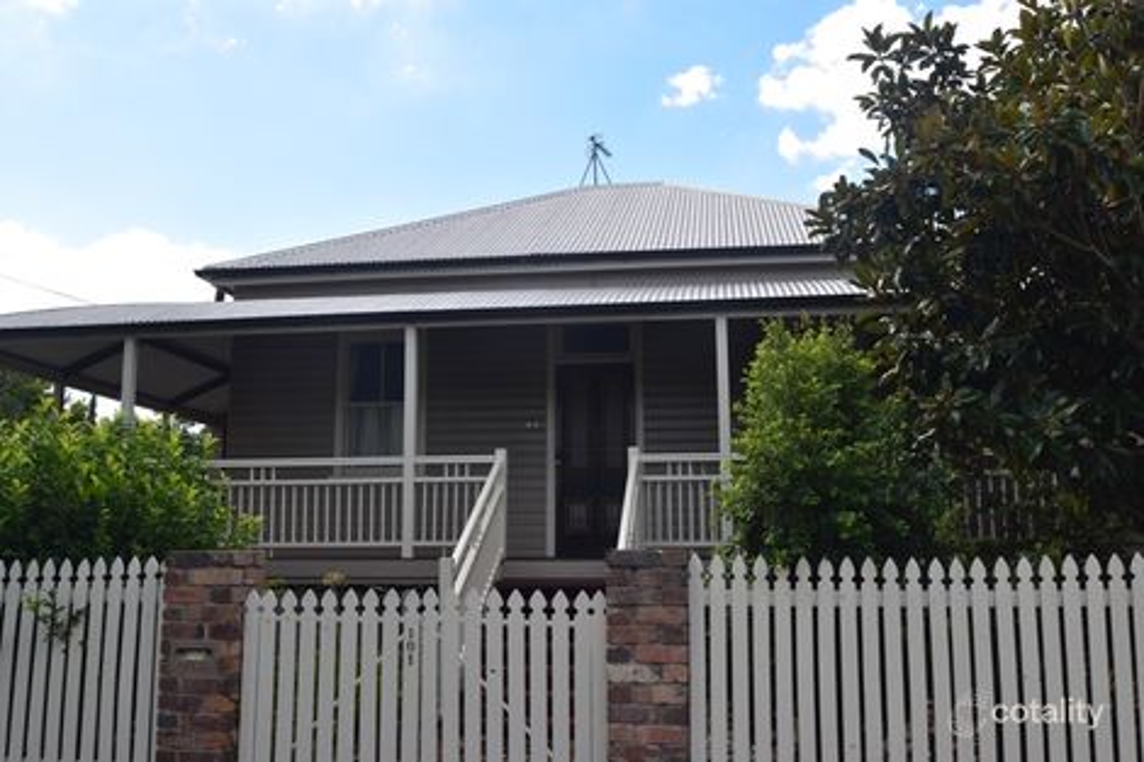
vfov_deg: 39.9
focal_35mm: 33
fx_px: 1048
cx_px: 572
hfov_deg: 57.2
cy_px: 381
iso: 400
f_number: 10
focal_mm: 22
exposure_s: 1/250
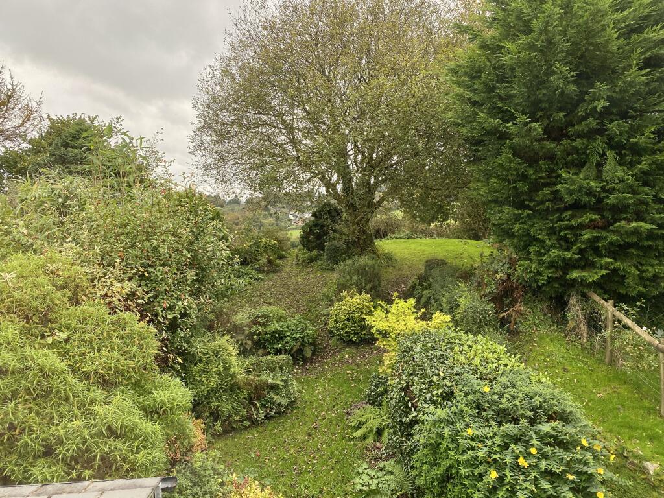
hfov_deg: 67.3
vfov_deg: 53.1
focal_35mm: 26
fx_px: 499
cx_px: 332
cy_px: 249
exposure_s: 1/326
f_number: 1.8
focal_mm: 4.25
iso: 32
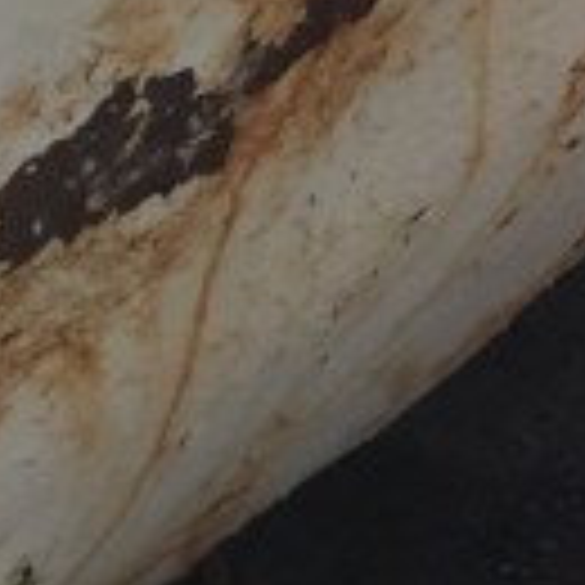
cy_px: -180
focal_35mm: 211
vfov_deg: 8.2
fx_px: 4034
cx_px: 1530
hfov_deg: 7.6
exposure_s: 1/1199
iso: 32
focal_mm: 4.15
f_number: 2.2
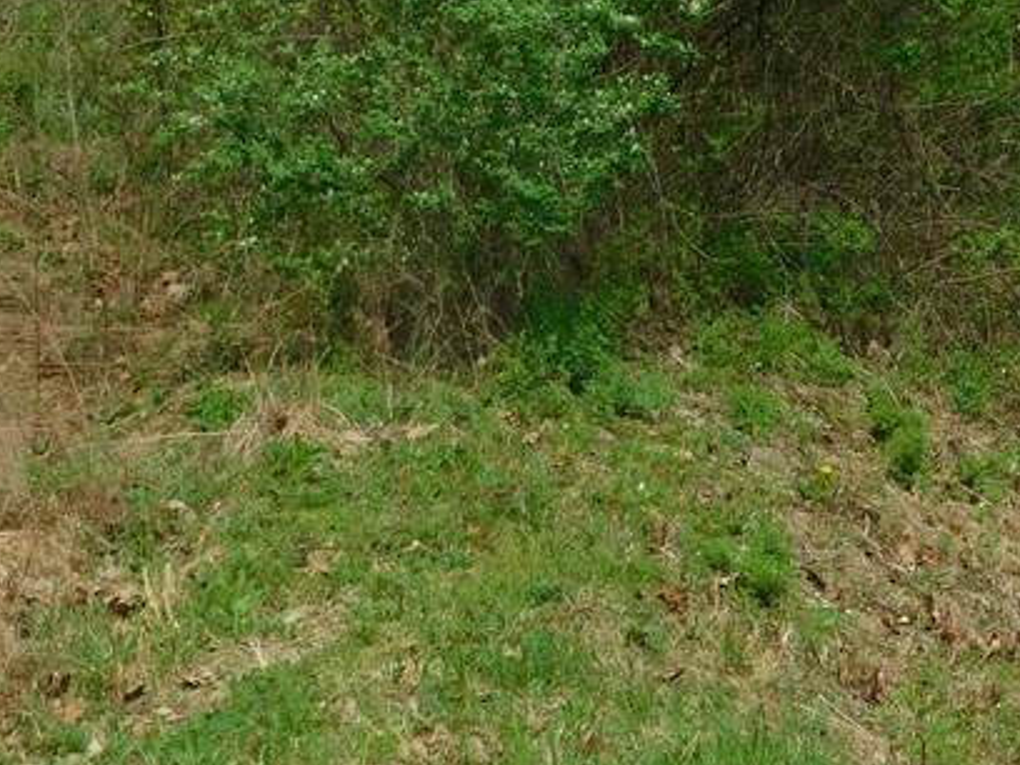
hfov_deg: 11.1
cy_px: 132
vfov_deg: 8.3
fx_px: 5245
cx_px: 800
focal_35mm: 178
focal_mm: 12.6
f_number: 4.3
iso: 125
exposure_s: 1/640
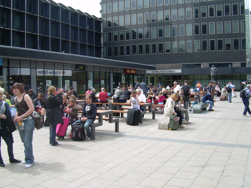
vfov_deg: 37.7
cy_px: 94
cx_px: 126
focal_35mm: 38
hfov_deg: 49.0
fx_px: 276
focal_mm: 6.3
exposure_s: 1/193
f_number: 4.6
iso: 50
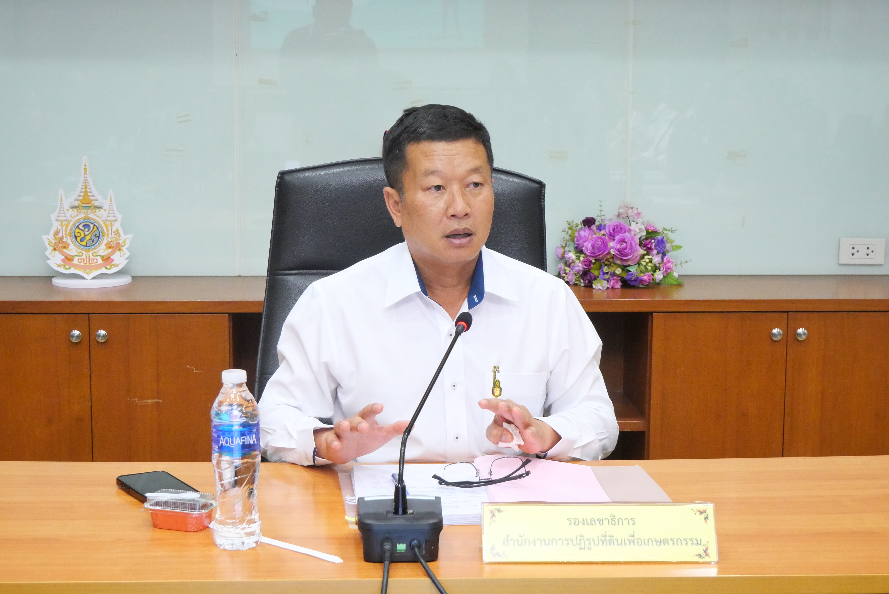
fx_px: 1532
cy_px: 297
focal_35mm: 62
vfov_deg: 21.9
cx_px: 444
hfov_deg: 32.4
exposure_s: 1/30
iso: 3200
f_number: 5.6
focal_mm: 30
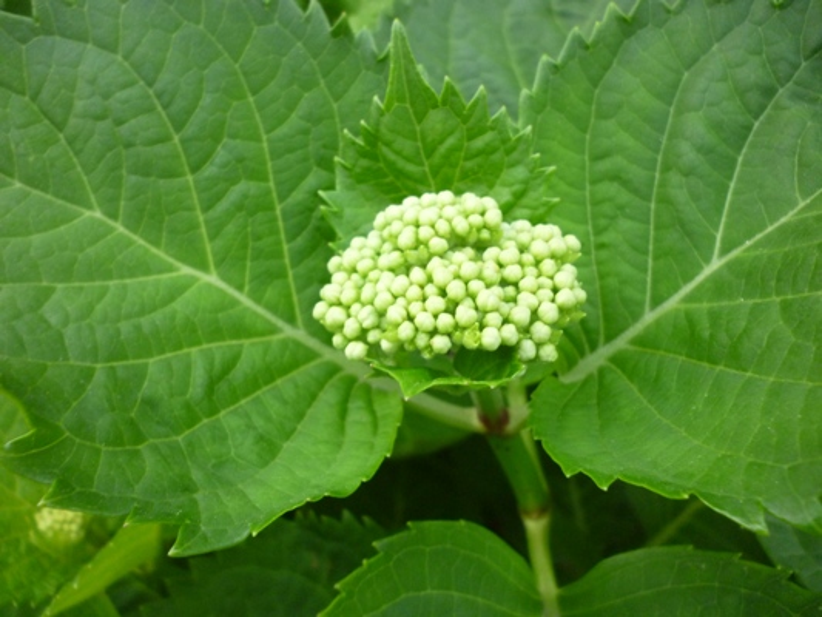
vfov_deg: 49.8
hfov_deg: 63.4
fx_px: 665
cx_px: 411
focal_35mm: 28
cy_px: 308
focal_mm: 5
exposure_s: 1/60
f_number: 3.1
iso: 320
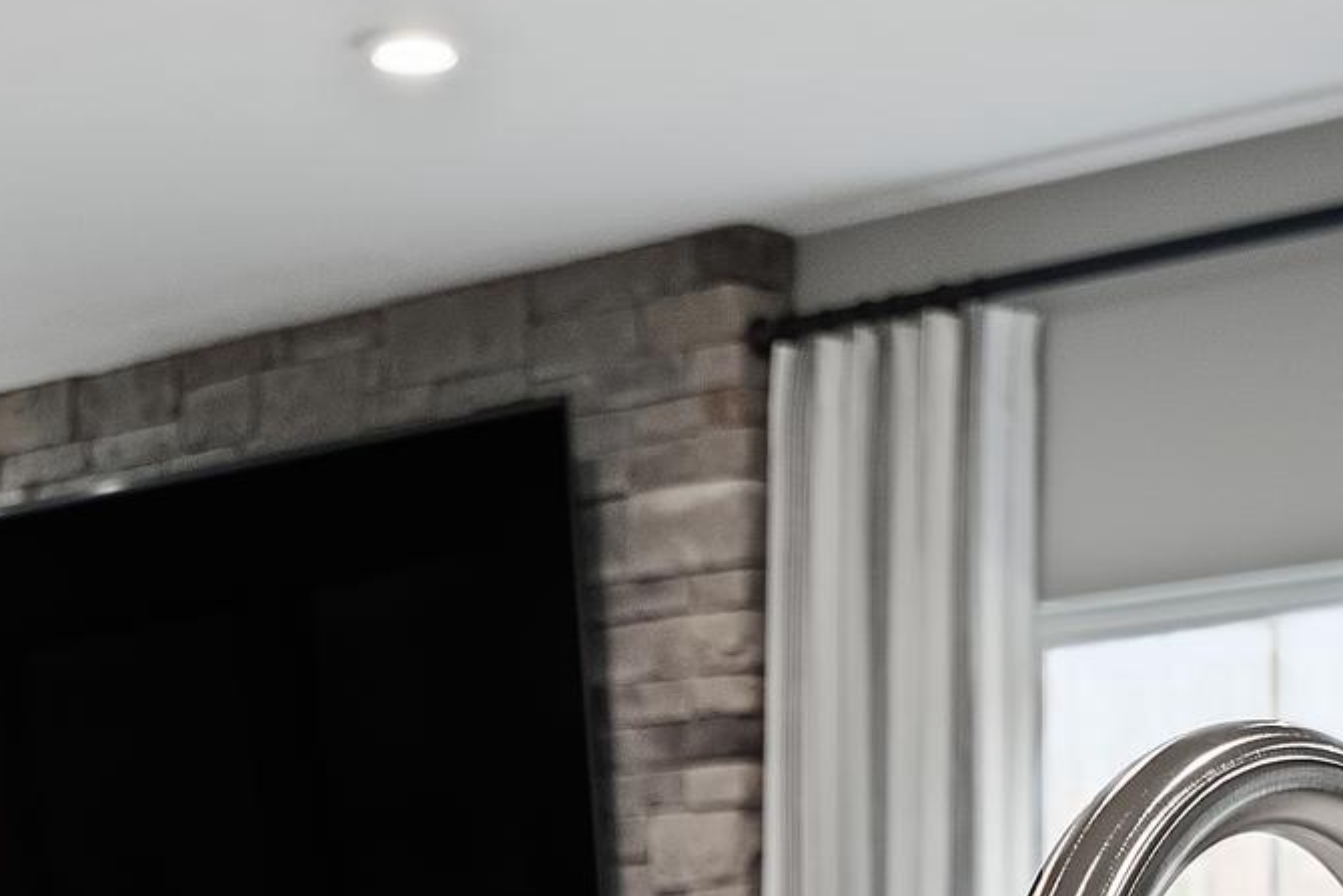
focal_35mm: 110
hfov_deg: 18.4
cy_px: 1214
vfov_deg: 12.0
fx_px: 4104
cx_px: 198
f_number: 5
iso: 400
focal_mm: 24
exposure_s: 1/6
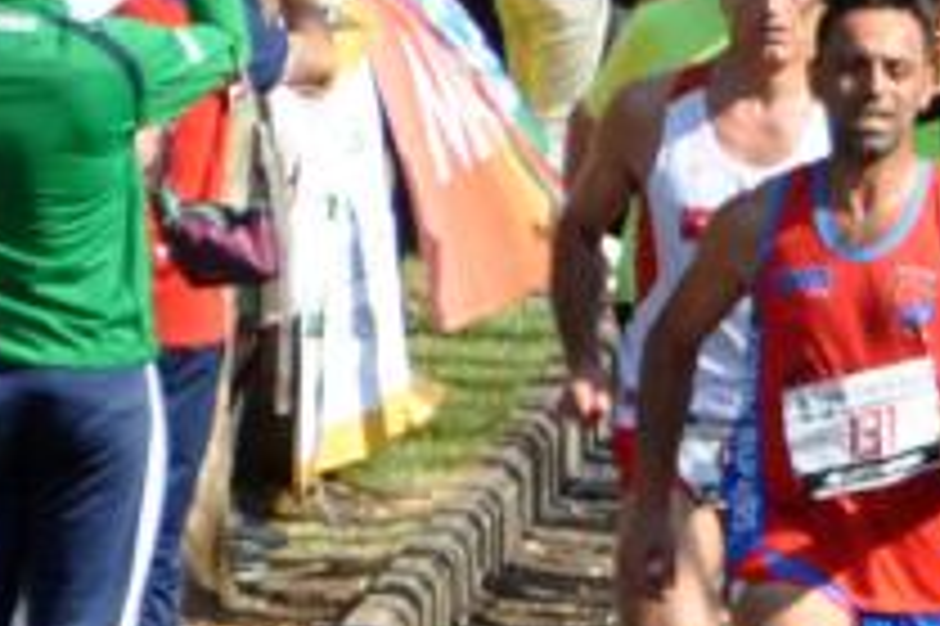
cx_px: 2267
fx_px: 24681
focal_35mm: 946
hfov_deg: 2.2
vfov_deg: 1.5
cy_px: 759
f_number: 8
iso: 400
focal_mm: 110
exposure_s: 1/640
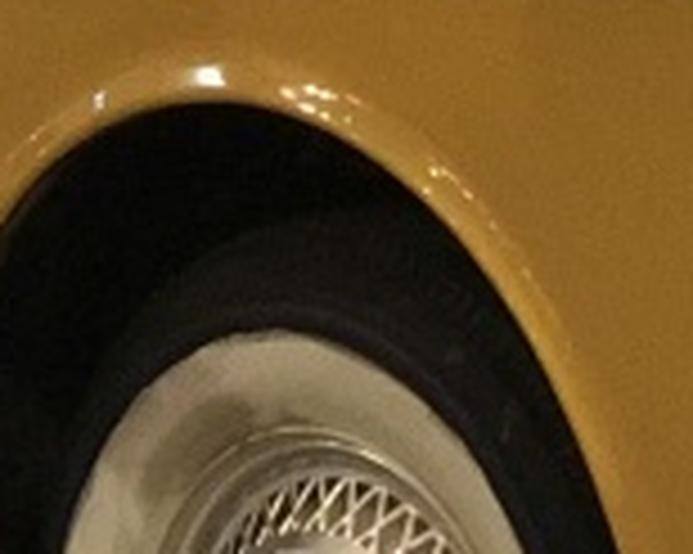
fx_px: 8650
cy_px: -207
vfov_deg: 3.7
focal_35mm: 422
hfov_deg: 4.6
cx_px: 729
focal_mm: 6
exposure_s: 1/13
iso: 160
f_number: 2.4
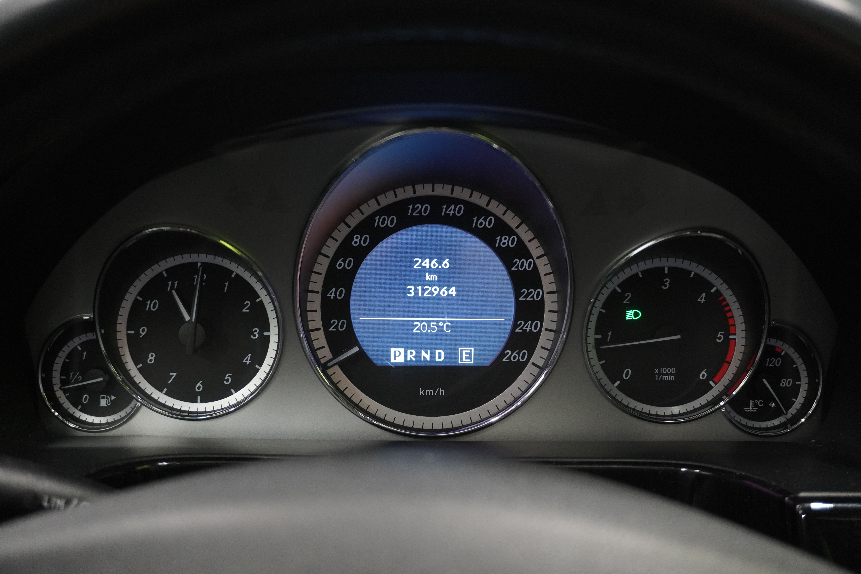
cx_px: 430
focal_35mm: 38
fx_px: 897
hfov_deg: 51.3
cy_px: 287
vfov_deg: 35.5
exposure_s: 1/40
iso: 2000
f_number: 4.5
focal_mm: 25
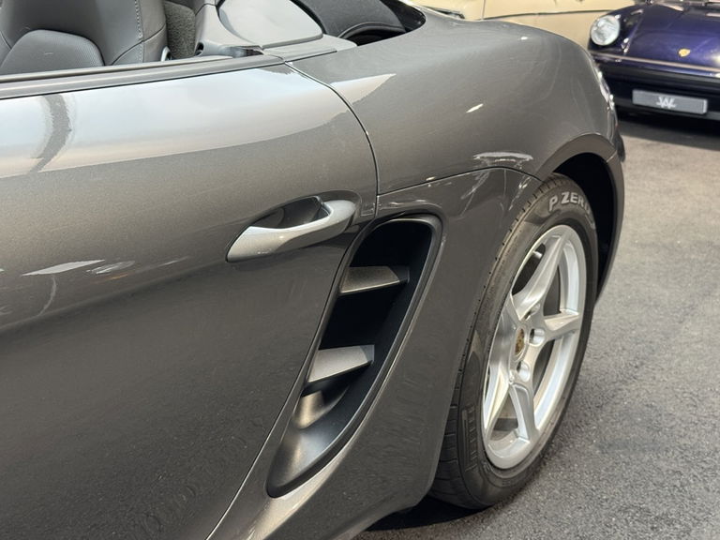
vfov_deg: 30.3
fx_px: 998
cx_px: 360
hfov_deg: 39.7
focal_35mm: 48
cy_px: 270
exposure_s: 1/33
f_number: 1.78
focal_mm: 6.76
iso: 200
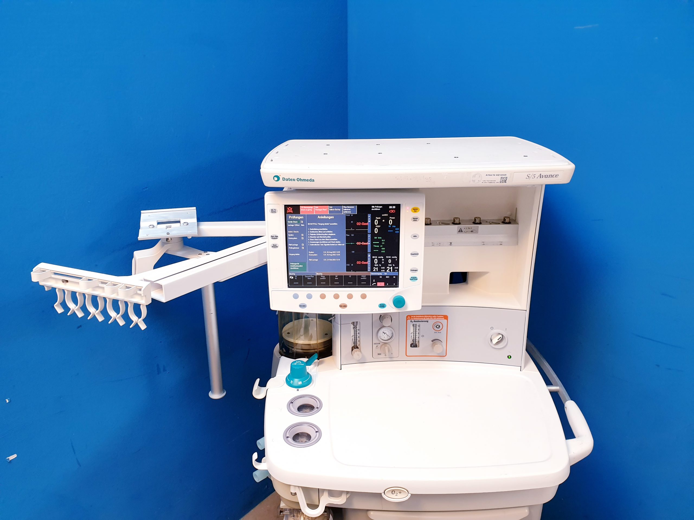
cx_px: 347
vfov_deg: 53.1
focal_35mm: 26
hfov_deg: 67.3
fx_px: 521
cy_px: 260
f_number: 2.4
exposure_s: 1/50
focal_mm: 4.3
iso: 160
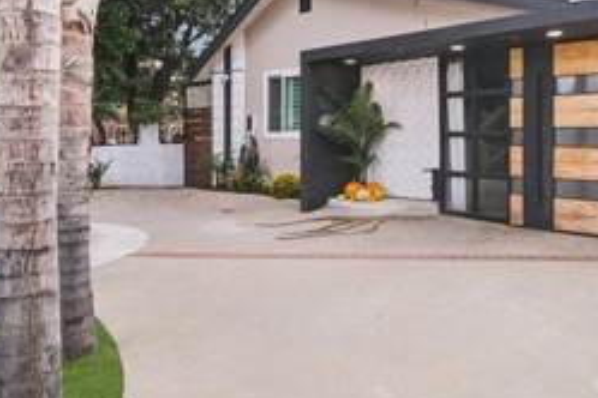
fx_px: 598
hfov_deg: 52.3
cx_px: 389
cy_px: 117
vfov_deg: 36.3
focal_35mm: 36
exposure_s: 1/250
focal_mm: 9
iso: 500
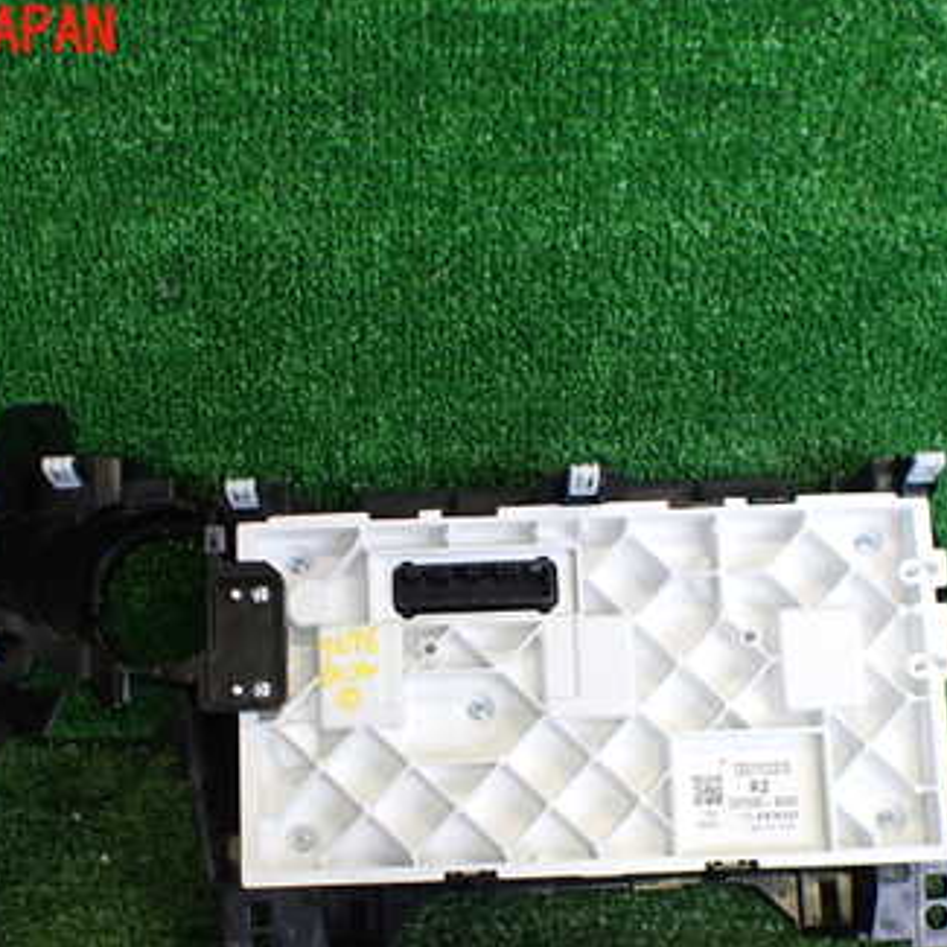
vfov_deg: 34.3
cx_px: 460
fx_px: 1517
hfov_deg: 34.7
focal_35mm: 49
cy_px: 653
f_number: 2.3
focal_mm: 5.4
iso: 320
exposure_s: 1/125
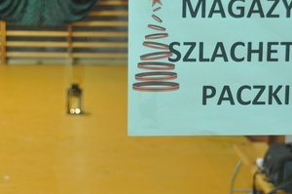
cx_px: 106
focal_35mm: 104
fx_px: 842
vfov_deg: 13.1
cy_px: 97
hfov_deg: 19.6
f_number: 4.2
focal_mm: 32
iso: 1000
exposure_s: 1/15
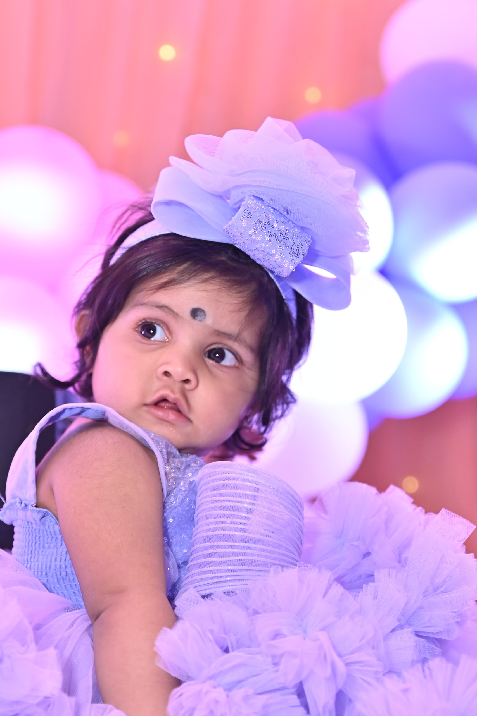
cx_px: 233
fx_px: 1731
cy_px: 392
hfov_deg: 15.7
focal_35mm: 87
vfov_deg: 23.4
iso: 400
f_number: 2.8
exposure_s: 1/160
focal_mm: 58
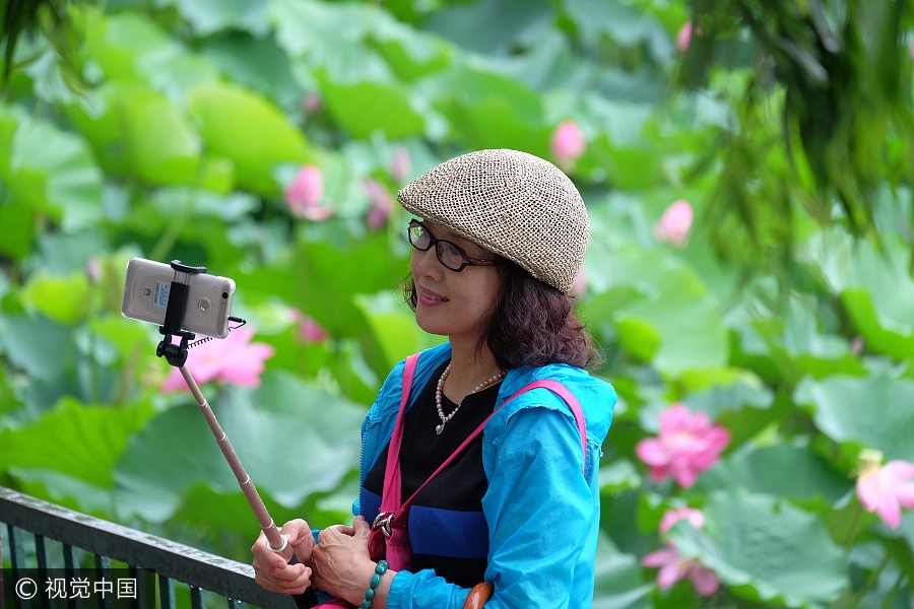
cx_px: 457
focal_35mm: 345
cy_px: 304
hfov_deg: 6.0
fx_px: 8758
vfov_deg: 4.0
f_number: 6.7
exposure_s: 1/100
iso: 500
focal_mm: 230
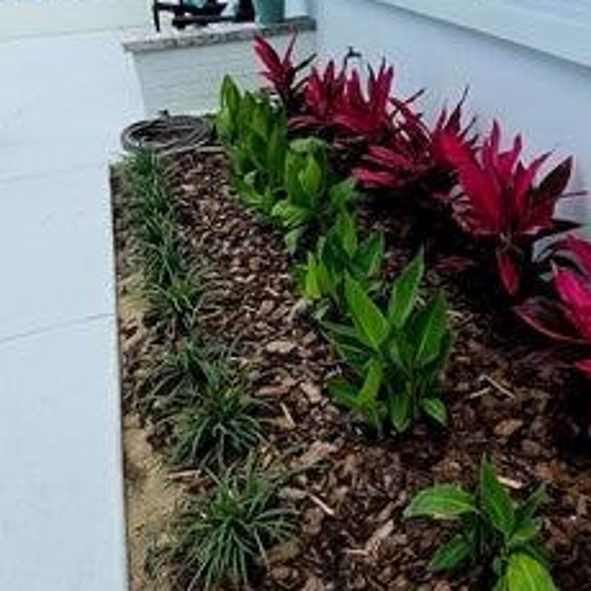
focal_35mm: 32
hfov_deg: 49.9
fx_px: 618
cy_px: 231
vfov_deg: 50.7
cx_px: 411
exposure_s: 1/873
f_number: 2.2
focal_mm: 1.74
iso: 32
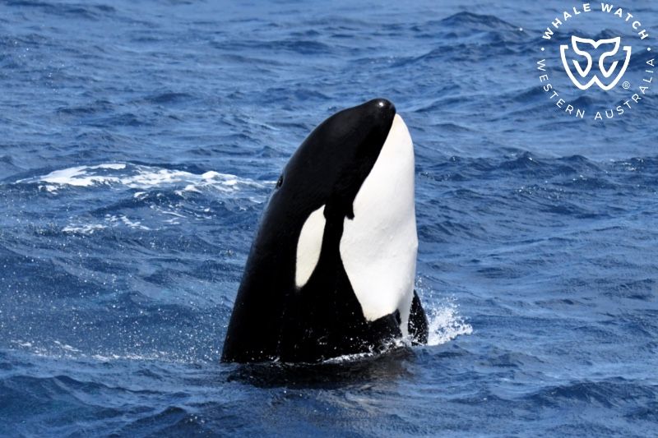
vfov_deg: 7.8
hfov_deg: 11.7
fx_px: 3198
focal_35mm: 175
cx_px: 329
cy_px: 219
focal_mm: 175
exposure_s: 1/8000
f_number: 5.3
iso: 1000
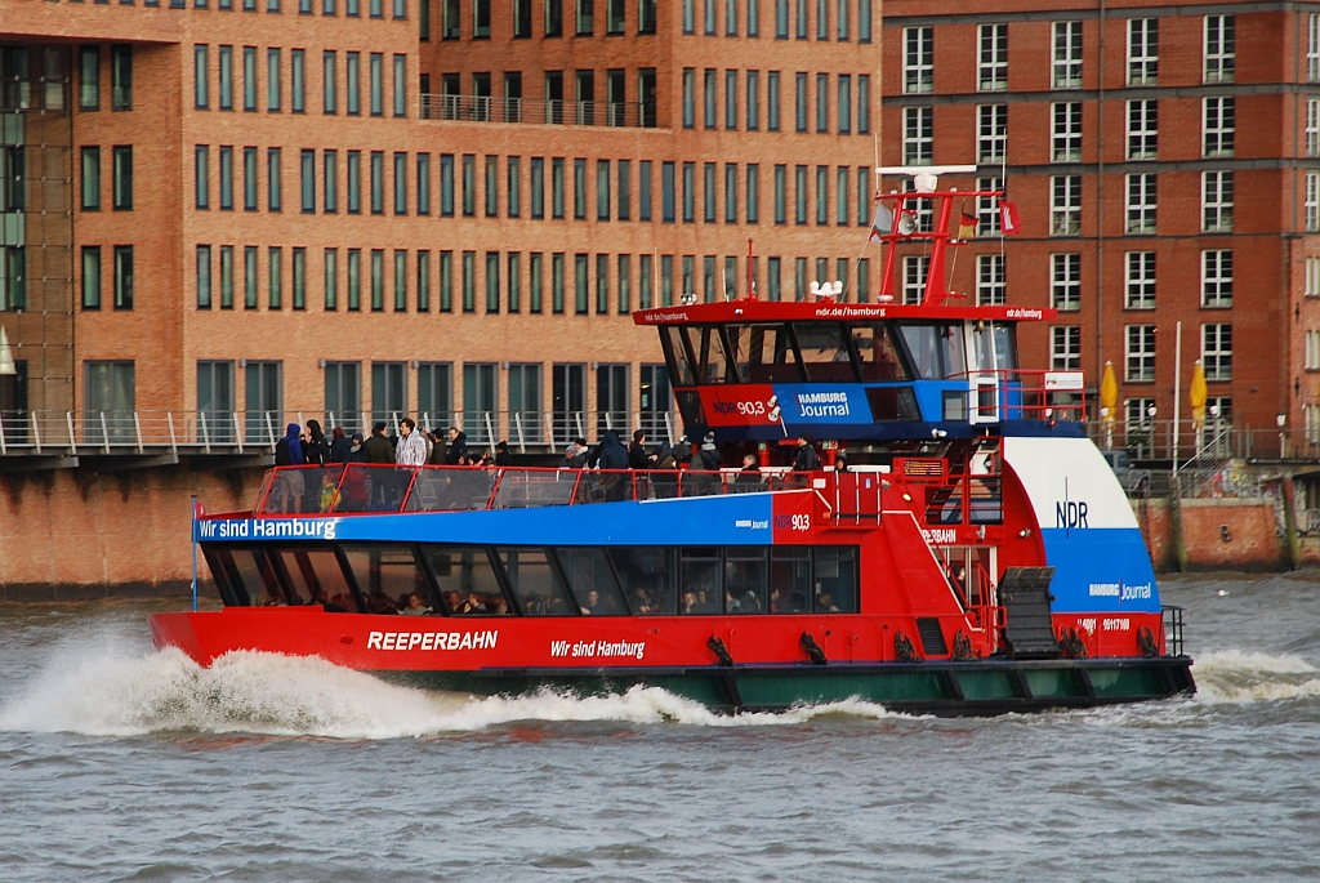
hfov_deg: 10.1
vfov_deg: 6.8
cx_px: 660
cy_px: 442
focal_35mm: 202
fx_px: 7432
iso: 200
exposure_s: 1/125
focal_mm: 135
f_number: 5.6
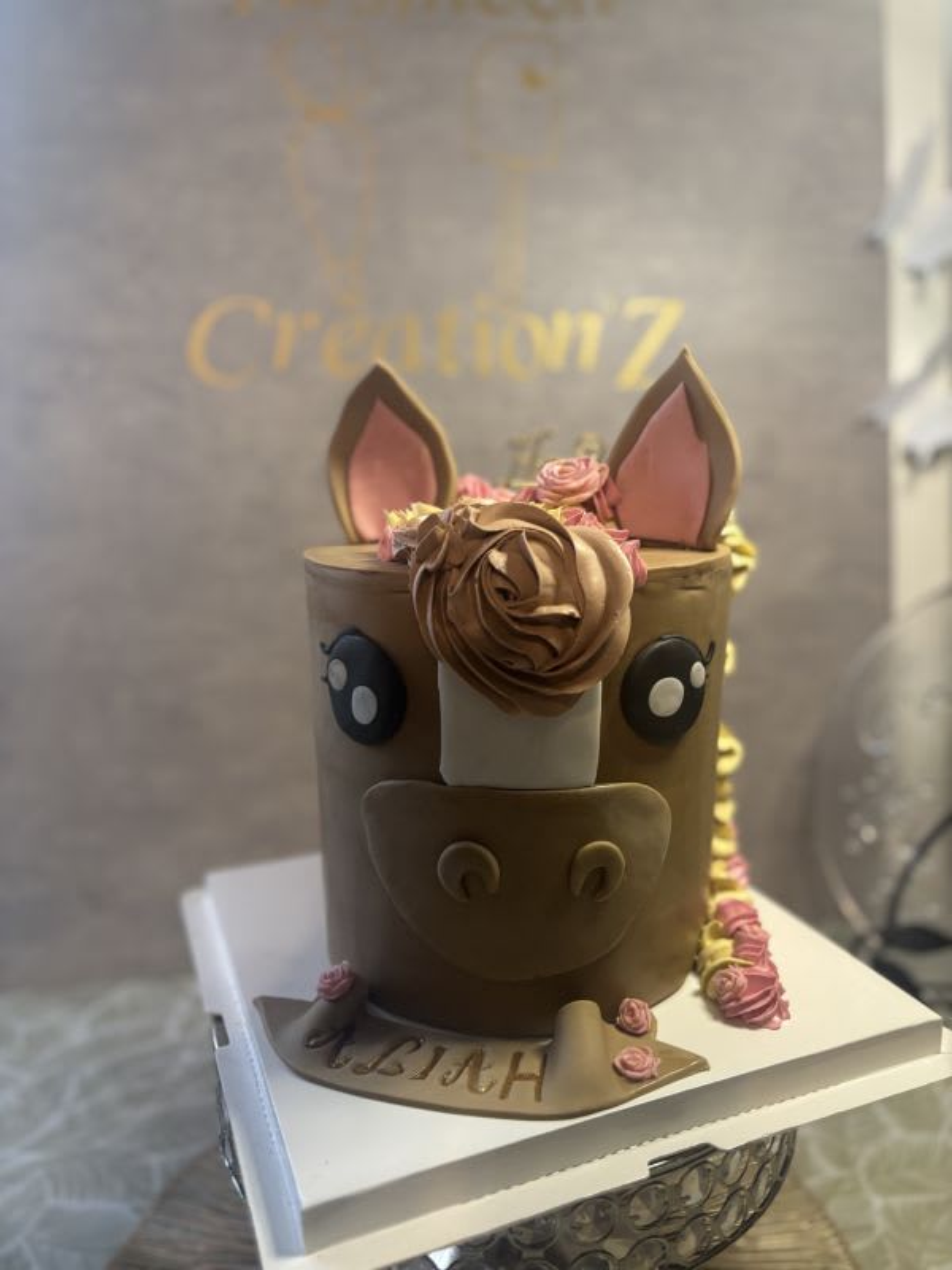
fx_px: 953
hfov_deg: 53.1
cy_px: 635
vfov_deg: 67.3
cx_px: 476
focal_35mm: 26
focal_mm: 6
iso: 250
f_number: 1.6
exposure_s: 1/50
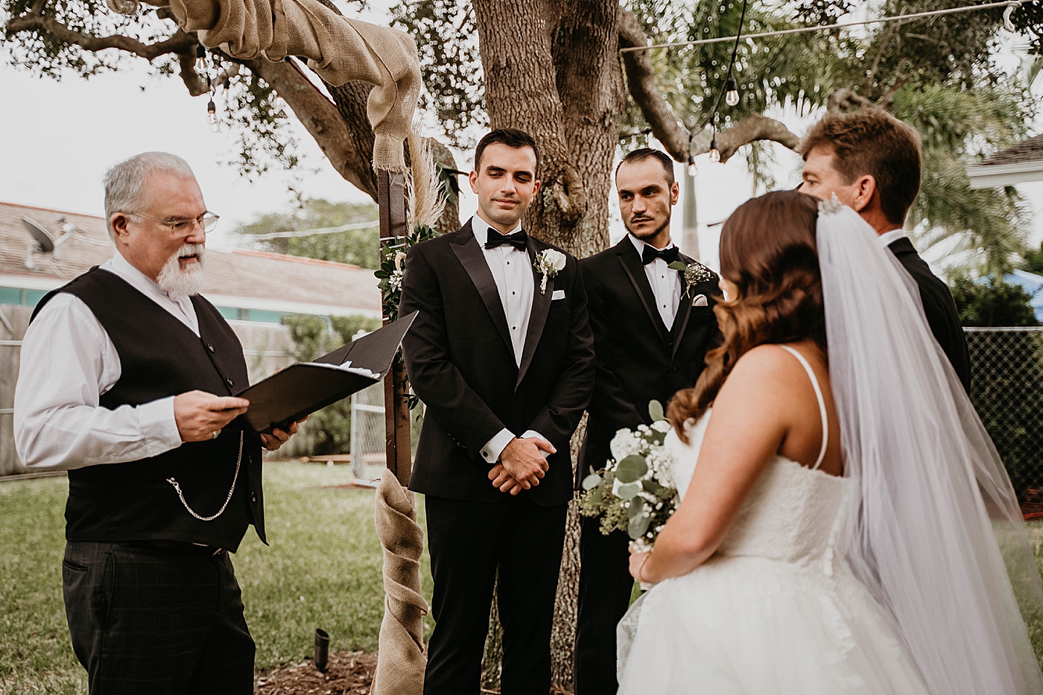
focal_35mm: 52
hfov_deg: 38.2
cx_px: 522
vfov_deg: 26.0
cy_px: 348
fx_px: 1506
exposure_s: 1/320
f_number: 2.8
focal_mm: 52
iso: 640
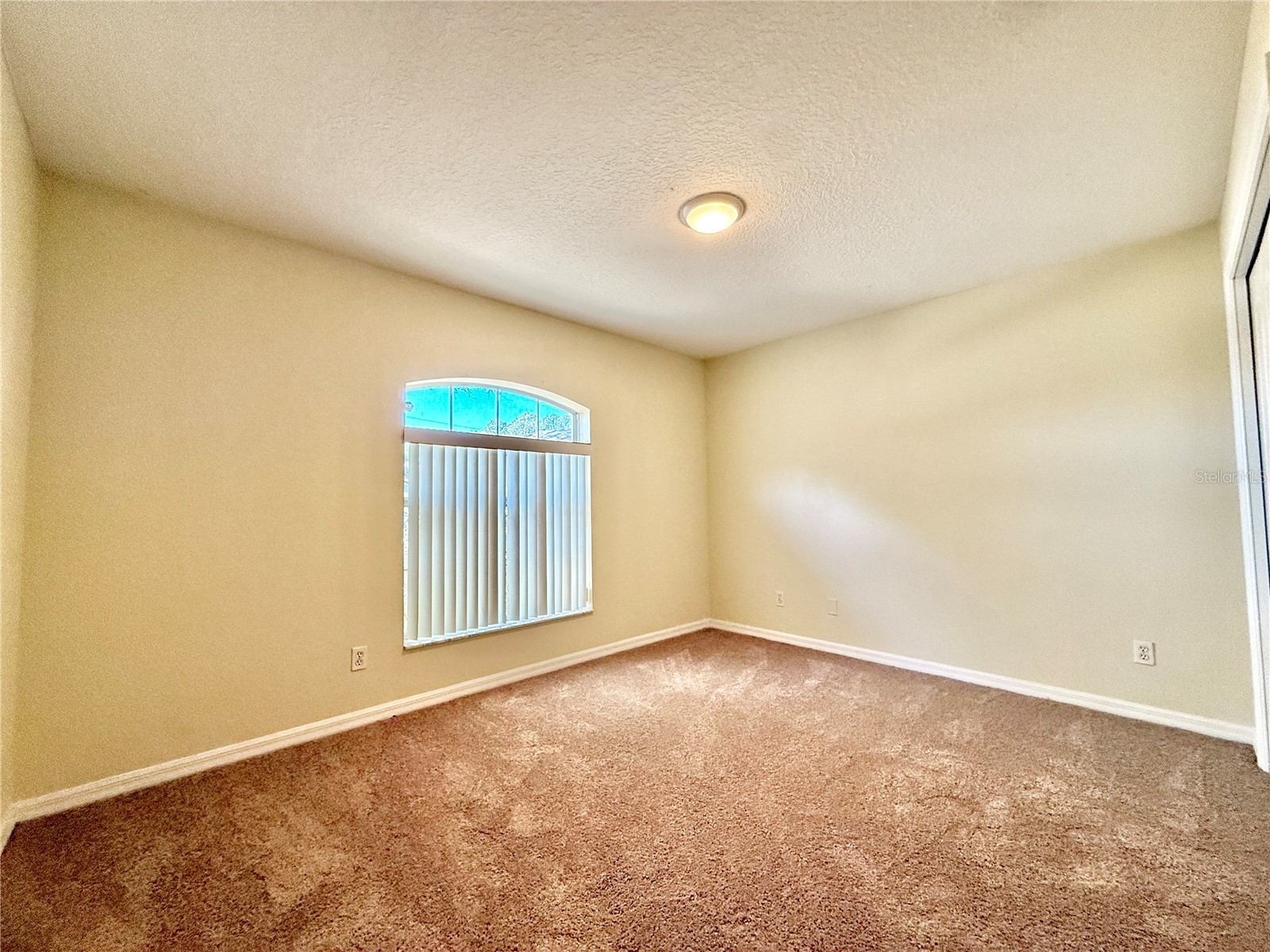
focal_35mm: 14
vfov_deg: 85.7
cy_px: 476
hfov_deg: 102.1
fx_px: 514
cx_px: 635
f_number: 2.2
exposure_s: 1/120
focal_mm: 2.22
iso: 200
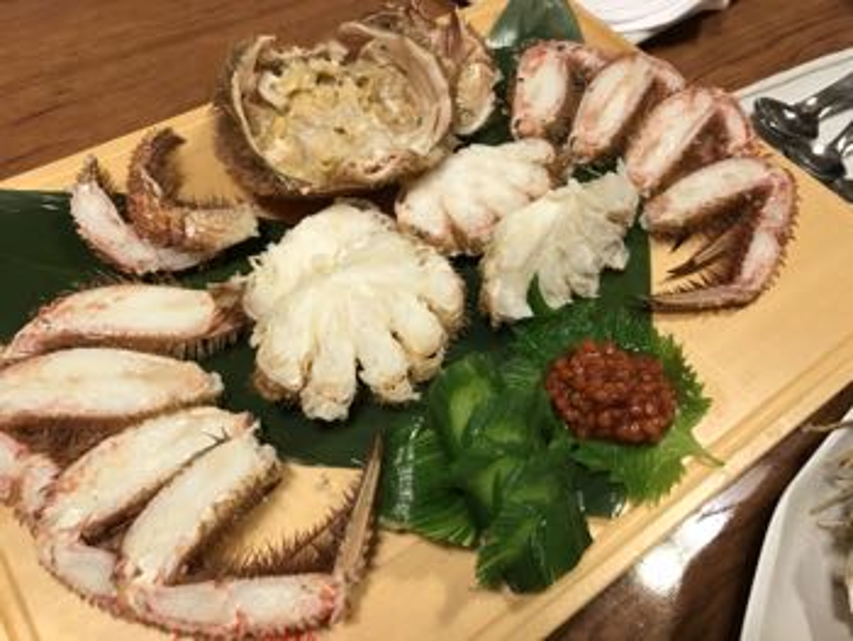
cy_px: 320
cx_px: 426
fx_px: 690
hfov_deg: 63.4
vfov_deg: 49.8
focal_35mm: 28
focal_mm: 3.99
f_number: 1.8
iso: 32
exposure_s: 1/33
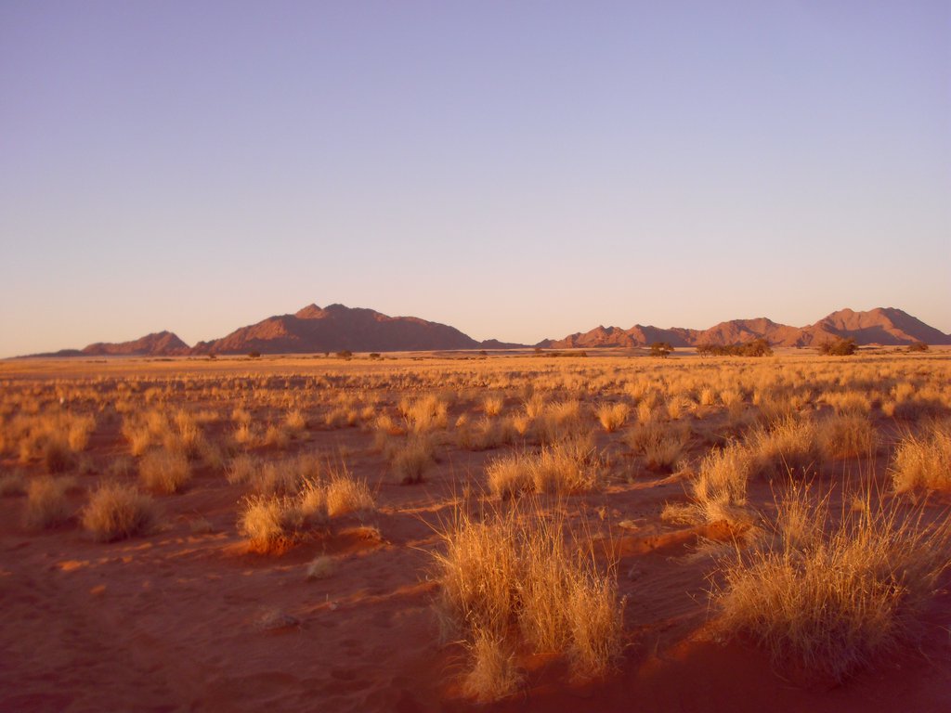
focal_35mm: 38
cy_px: 356
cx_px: 476
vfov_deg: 37.7
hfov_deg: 49.0
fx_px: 1044
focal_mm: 6.2
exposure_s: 1/320
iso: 100
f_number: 2.8
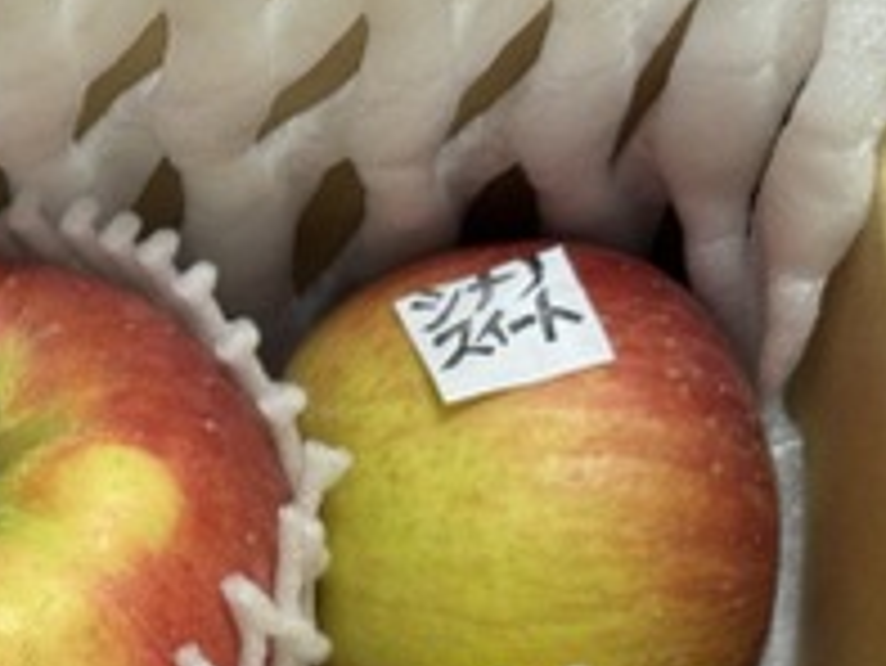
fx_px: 2996
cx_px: -67
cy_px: 788
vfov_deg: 12.4
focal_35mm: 117
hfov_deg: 16.4
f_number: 1.78
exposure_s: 1/50
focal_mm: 6.76
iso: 160
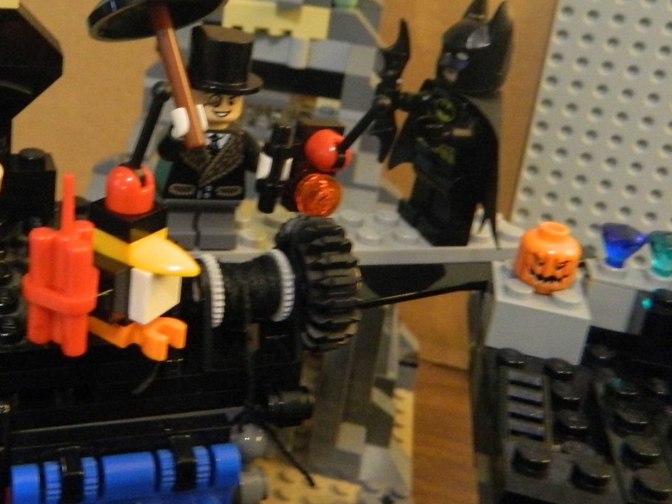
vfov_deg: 30.4
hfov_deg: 39.5
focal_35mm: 47
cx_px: 179
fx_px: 913
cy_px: 133
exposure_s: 1/13
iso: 400
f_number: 3.1
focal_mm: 4.5
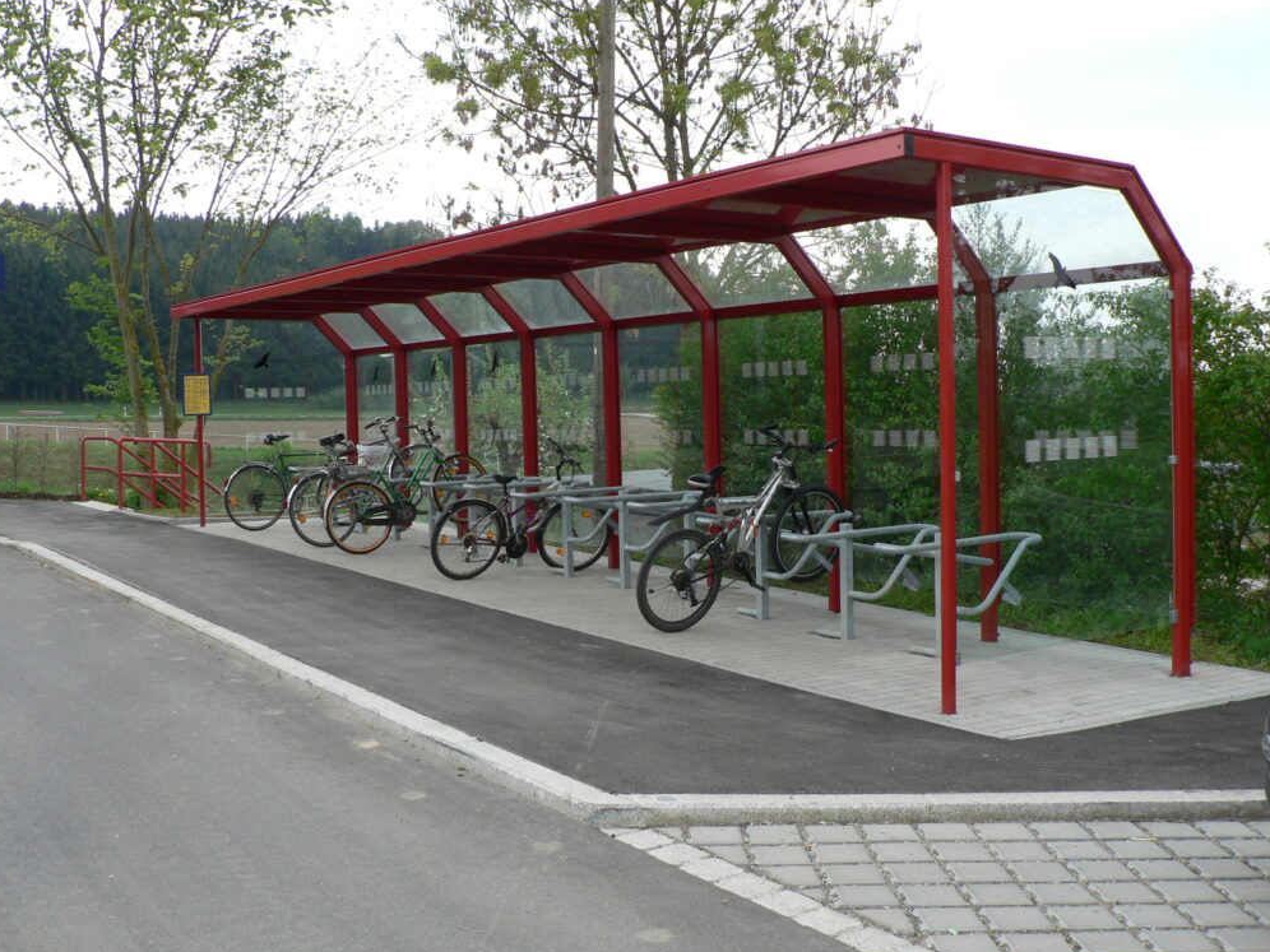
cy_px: 477
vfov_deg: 38.7
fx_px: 1357
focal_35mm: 37
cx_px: 639
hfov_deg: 50.1
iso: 80
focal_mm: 6
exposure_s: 1/250
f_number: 4
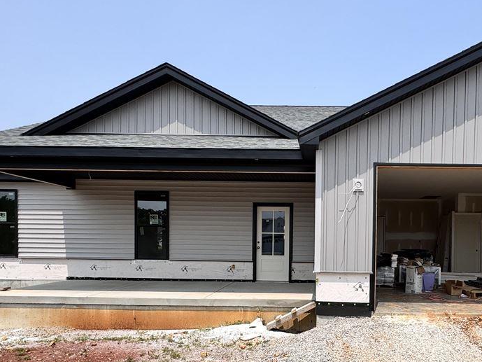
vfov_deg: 51.6
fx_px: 362
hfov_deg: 65.9
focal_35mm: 26
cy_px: 253
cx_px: 313
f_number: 2.2
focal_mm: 2.22
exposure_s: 1/2584
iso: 50
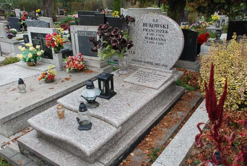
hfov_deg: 57.1
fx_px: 227
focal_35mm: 33
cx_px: 124
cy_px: 83
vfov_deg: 40.1
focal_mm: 22
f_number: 5.6
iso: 500
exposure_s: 1/60
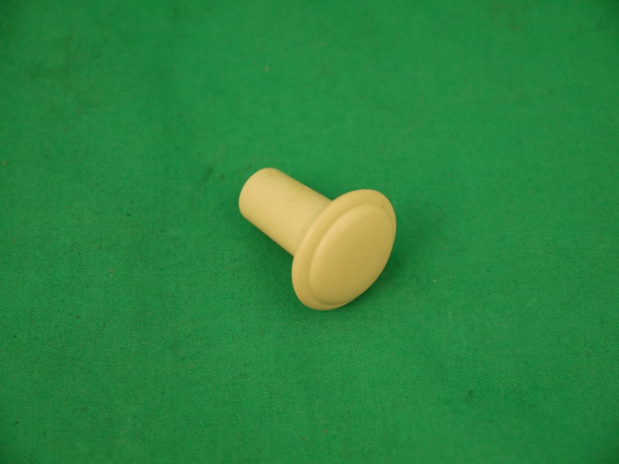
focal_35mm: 84
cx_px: 310
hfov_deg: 23.3
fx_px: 1502
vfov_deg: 17.6
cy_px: 232
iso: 800
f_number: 5.6
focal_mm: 42
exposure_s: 1/100
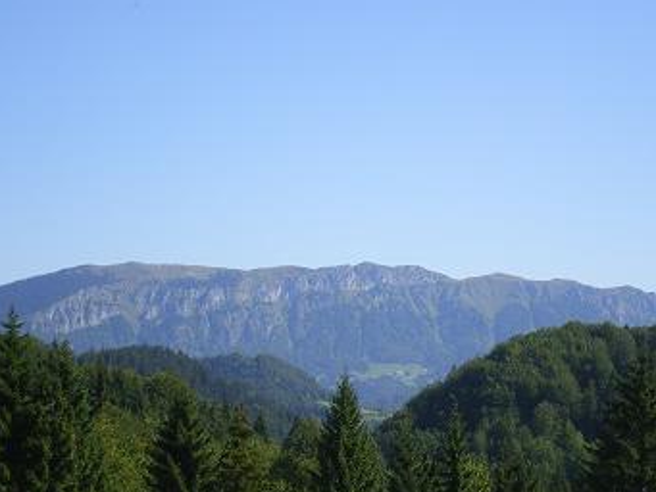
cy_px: 338
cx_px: 396
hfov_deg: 20.4
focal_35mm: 96
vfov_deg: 15.4
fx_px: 1820
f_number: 5.9
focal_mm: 10.3
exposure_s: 1/200
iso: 64
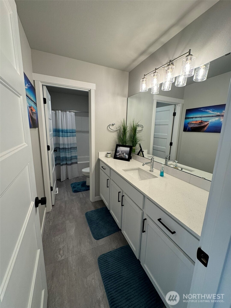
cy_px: 154
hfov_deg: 85.7
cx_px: 116
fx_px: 125
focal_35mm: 14
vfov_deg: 102.1
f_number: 2.2
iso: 200
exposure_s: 1/120
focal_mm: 2.22
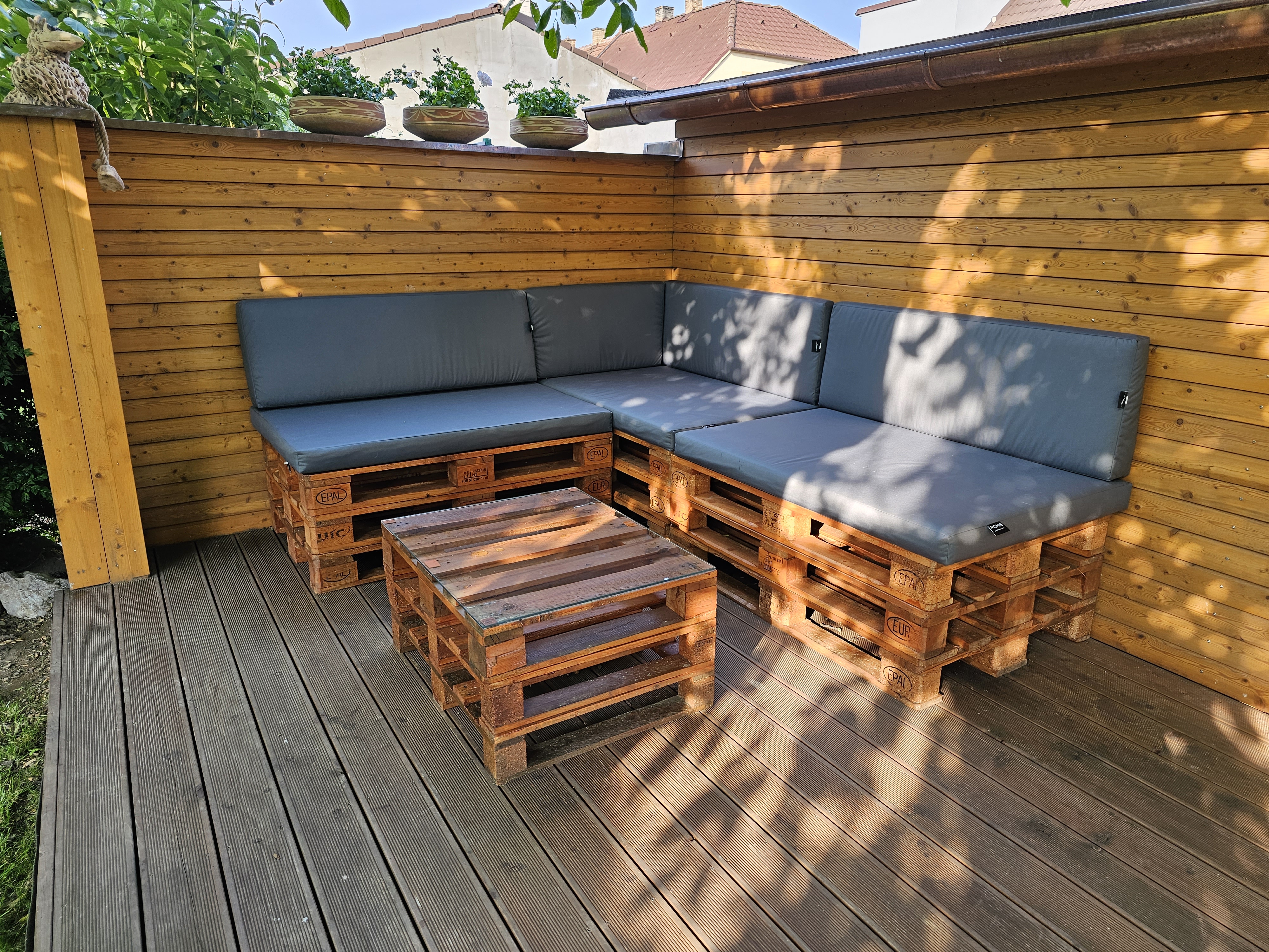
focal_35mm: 23
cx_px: 634
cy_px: 476
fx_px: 843
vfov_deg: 58.9
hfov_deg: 73.9
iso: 64
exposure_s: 1/180
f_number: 1.7
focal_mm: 6.3
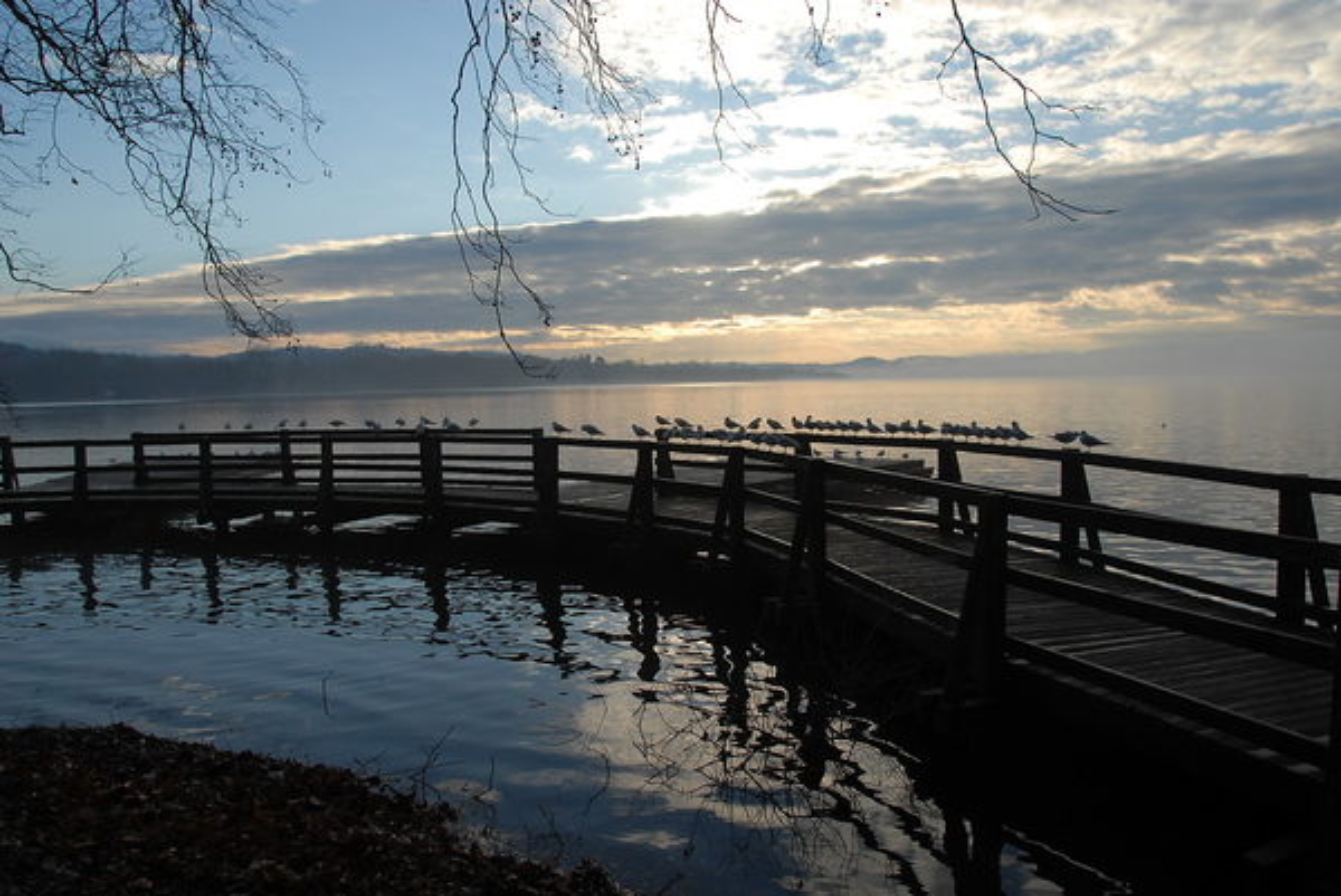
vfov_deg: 48.0
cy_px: 448
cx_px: 670
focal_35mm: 27
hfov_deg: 67.3
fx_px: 1006
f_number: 8
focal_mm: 18
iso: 100
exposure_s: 1/180
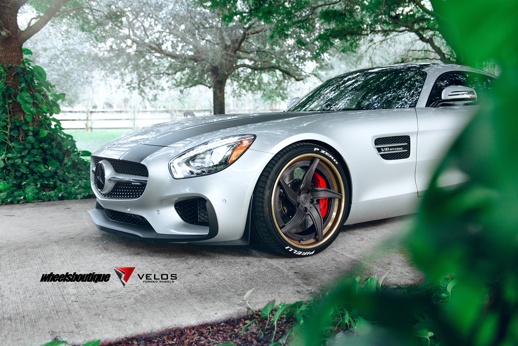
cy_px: 173
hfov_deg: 53.1
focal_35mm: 36
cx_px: 259
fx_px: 518
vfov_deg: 36.9
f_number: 3.5
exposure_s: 1/80
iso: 1250
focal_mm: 36
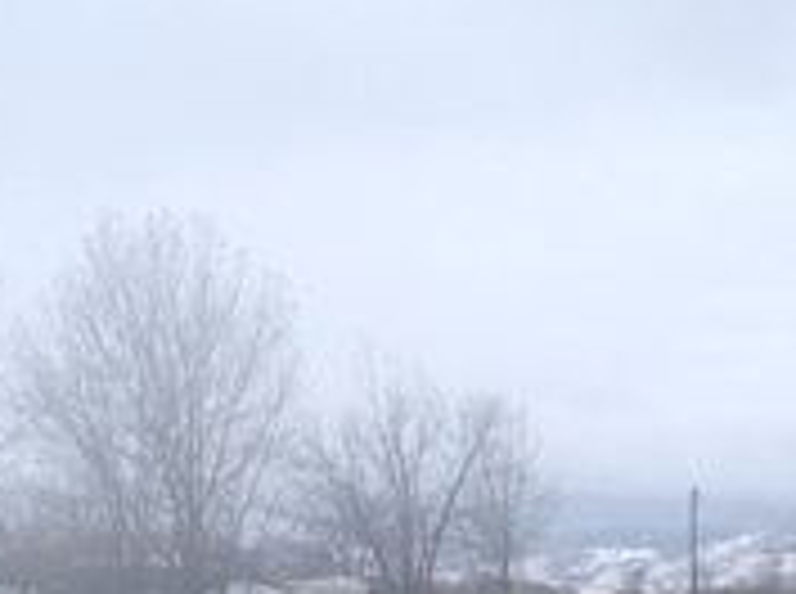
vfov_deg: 13.1
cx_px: 544
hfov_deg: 17.7
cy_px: 648
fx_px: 2547
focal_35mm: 111
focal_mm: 4.28
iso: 50
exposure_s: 1/2208
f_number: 2.4
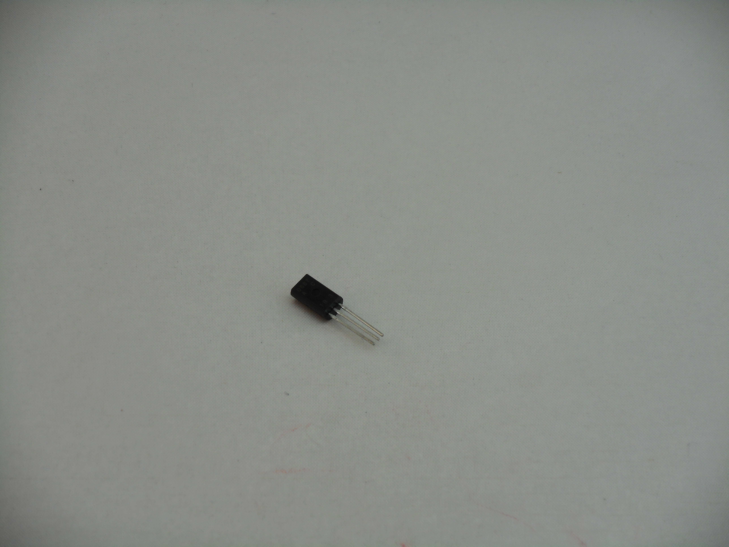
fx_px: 2464
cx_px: 364
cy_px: 274
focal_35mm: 117
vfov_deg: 12.7
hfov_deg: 16.8
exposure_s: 1/60
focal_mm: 20.9
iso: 100
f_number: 5.9
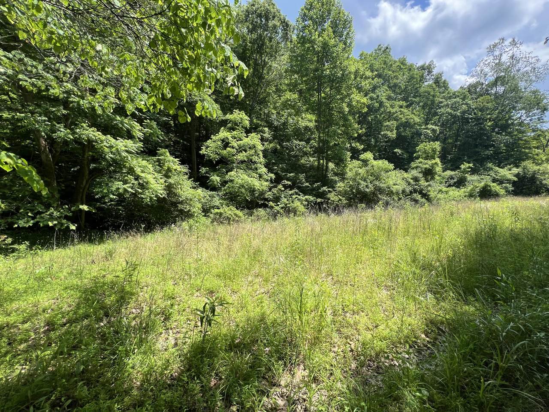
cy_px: 206
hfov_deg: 106.2
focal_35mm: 13
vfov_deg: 89.9
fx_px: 206
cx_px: 274
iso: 32
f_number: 1.8
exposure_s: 1/595
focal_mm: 1.57
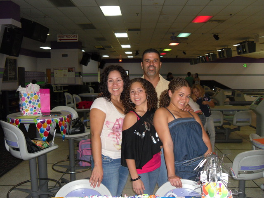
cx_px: 132
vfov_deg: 41.8
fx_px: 259
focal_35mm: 34
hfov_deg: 54.0
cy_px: 99
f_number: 2.8
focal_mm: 6
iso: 200
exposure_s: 1/45
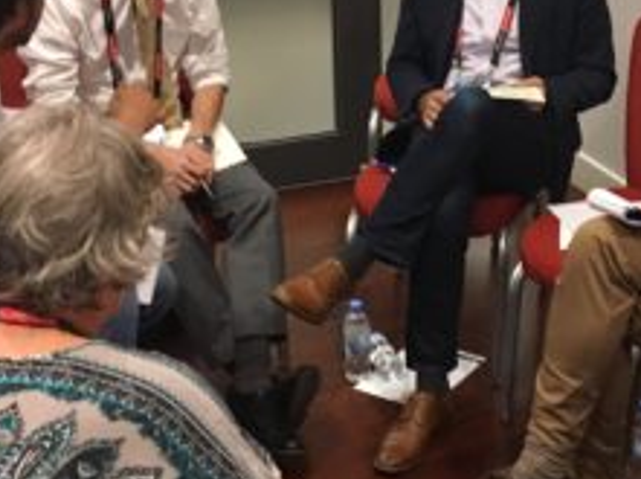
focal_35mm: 67
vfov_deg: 21.9
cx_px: 441
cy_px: 212
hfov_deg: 28.8
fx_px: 1239
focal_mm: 4.15
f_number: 2.2
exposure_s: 1/20
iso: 200
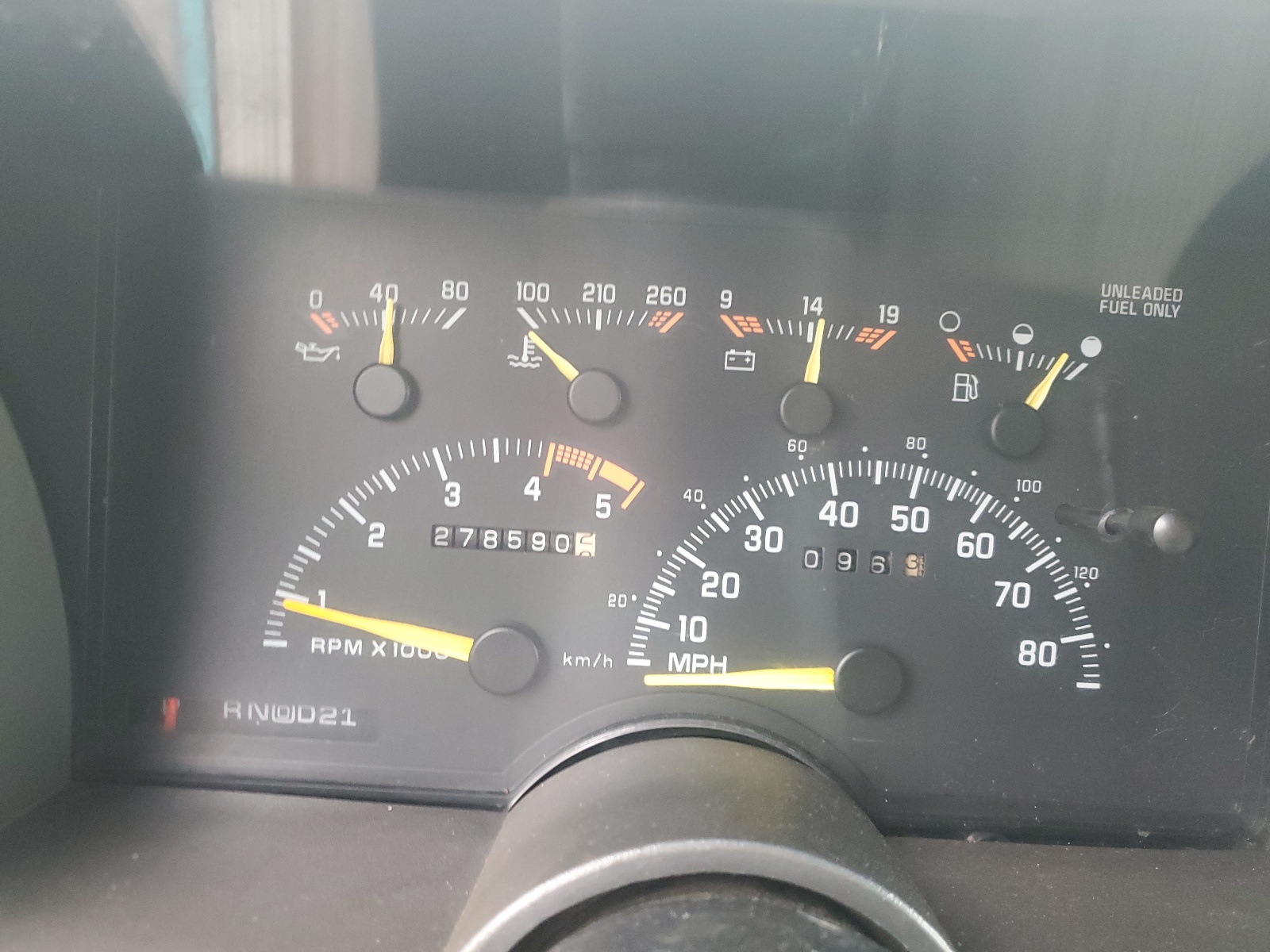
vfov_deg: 53.1
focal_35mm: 26
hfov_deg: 67.3
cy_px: 476
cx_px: 635
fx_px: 954
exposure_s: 1/40
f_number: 1.5
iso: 327
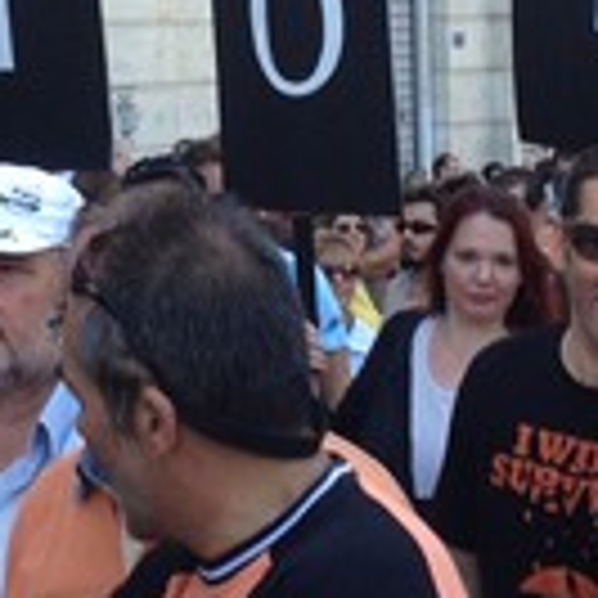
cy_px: 31
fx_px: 2736
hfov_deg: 12.5
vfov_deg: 12.4
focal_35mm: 140
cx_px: 243
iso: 64
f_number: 2.4
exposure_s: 1/179
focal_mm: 4.28
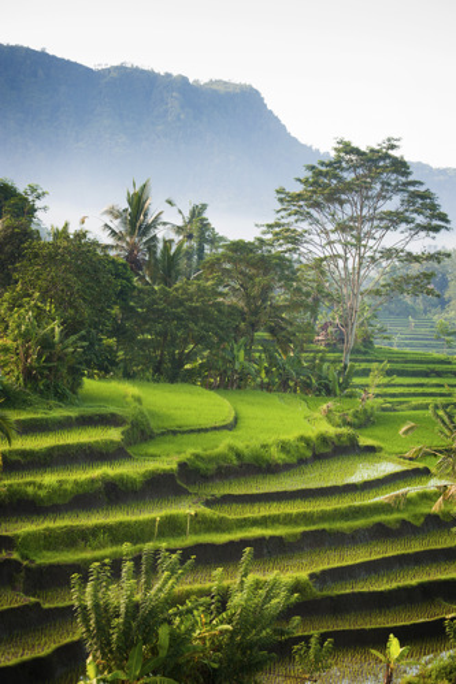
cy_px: 342
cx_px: 228
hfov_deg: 15.2
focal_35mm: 90
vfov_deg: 22.6
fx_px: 1711
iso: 400
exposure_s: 1/200
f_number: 7.1
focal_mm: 90
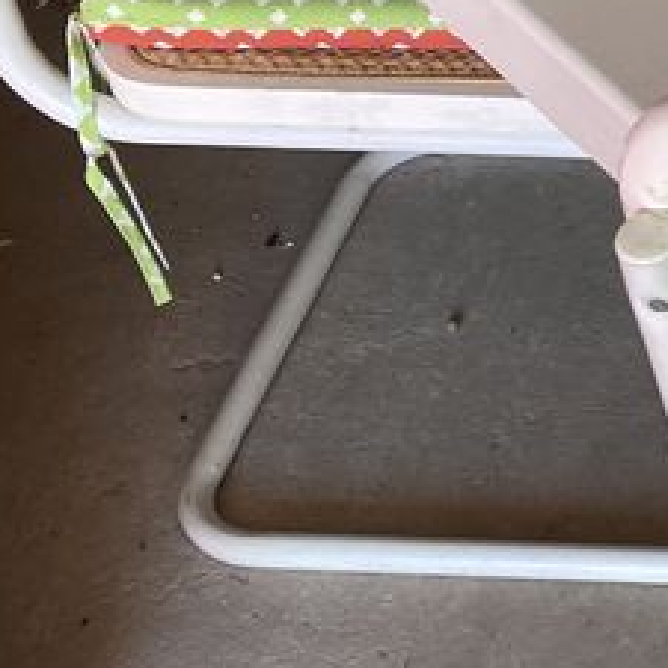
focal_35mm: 110
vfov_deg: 15.5
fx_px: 2402
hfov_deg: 13.7
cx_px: 1306
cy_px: -15
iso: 80
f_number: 1.8
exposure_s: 1/99
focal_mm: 3.99
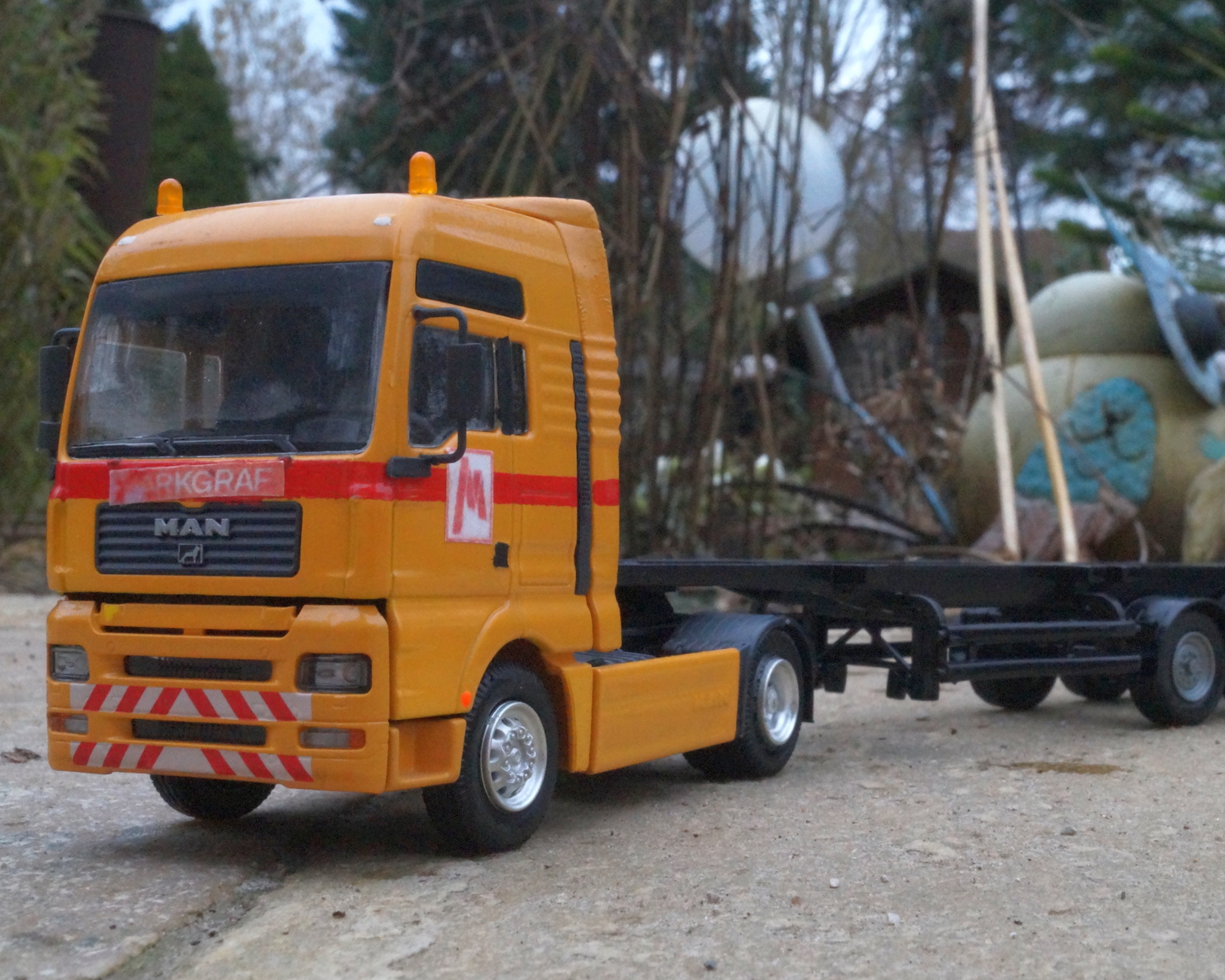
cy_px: 492
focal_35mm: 52
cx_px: 734
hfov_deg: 35.9
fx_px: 1886
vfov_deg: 29.1
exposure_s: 1/40
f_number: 22
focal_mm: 30
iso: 3200
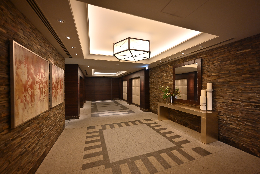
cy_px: 87
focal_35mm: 14
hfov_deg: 104.3
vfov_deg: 81.2
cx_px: 130
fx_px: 101
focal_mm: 14
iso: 800
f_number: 2.8
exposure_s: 1/50
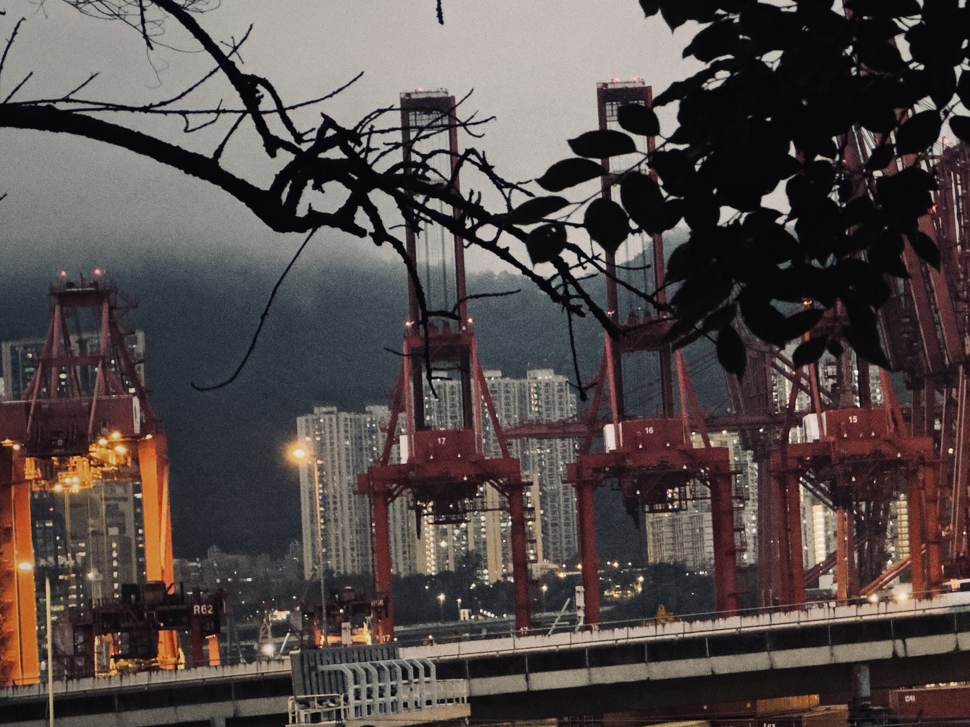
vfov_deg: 10.0
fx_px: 4147
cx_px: 712
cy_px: 435
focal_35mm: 148
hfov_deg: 13.3
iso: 800
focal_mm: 9
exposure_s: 1/14
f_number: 2.8
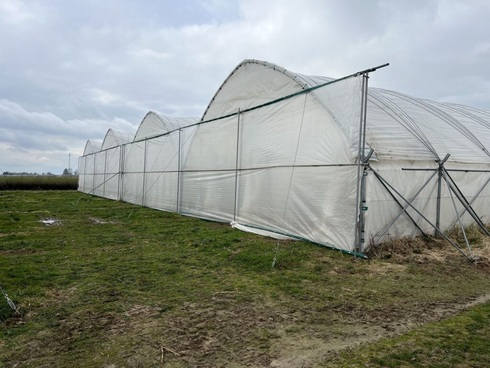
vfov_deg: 53.1
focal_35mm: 26
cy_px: 184
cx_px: 245
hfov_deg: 67.3
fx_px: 368
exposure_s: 1/2165
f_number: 1.5
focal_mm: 5.7
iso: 50
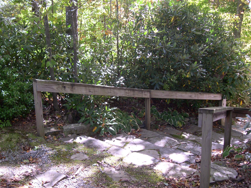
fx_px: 276
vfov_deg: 37.7
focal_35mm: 38
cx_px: 126
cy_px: 94
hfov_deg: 49.0
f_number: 2.8
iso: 100
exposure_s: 1/44.7
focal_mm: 8
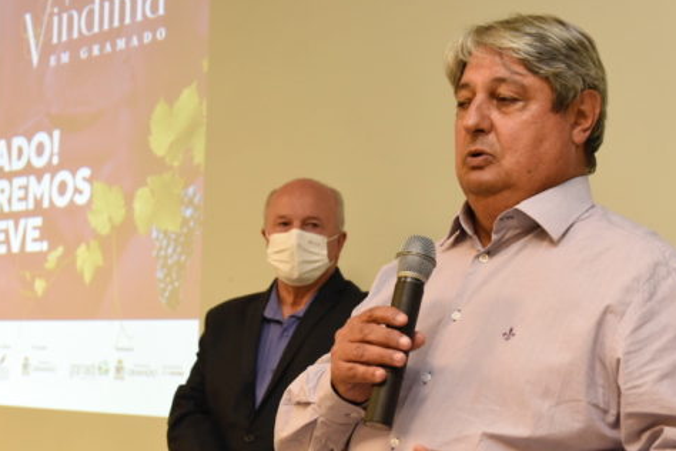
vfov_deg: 20.0
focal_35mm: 68
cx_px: 328
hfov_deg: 29.7
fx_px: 1277
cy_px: 268
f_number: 4.5
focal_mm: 42
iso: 2000
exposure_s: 1/100
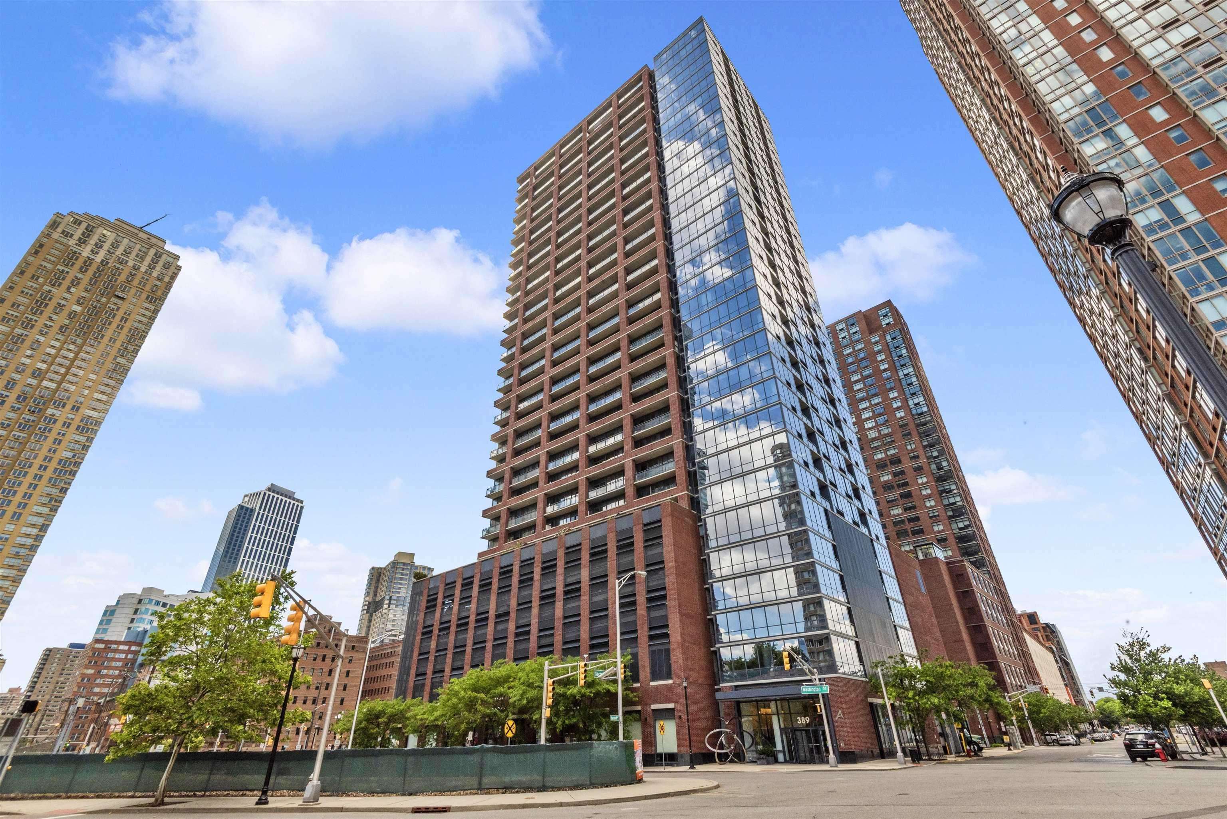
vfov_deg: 73.8
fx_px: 545
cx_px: 614
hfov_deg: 96.7
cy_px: 410
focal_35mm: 16
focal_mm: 16
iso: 500
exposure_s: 1/500
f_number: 18
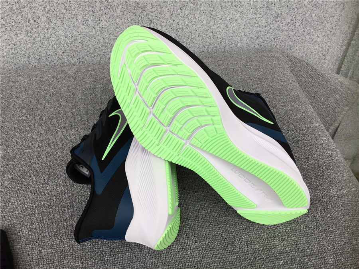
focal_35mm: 31
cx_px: 180
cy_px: 134
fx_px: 321
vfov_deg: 45.4
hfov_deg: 58.4
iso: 25
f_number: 2.4
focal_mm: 3.3
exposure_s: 1/167
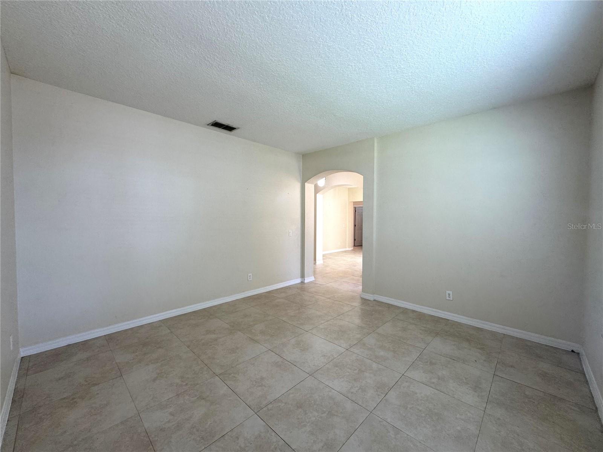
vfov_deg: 85.7
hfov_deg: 102.1
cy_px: 226
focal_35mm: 14
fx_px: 244
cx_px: 302
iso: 160
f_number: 2.2
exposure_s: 1/99
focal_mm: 2.22
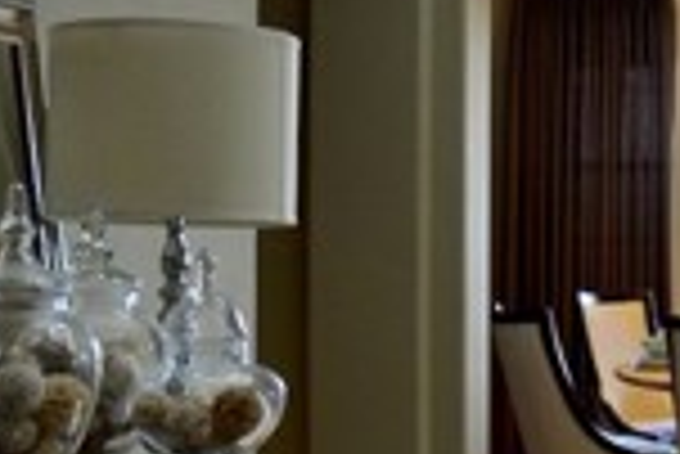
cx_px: 833
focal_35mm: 89
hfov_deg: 21.1
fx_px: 1683
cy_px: 240
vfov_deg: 15.4
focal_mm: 14
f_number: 4.5
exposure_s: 1/80
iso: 400
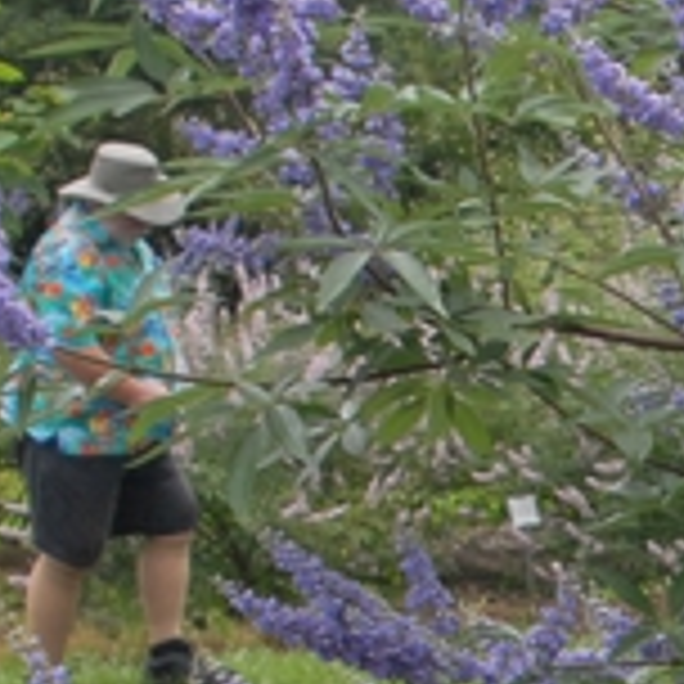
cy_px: 925
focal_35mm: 241
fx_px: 5388
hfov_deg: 7.0
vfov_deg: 7.2
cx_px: 1314
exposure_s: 1/200
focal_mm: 28
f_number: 7.1
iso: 400
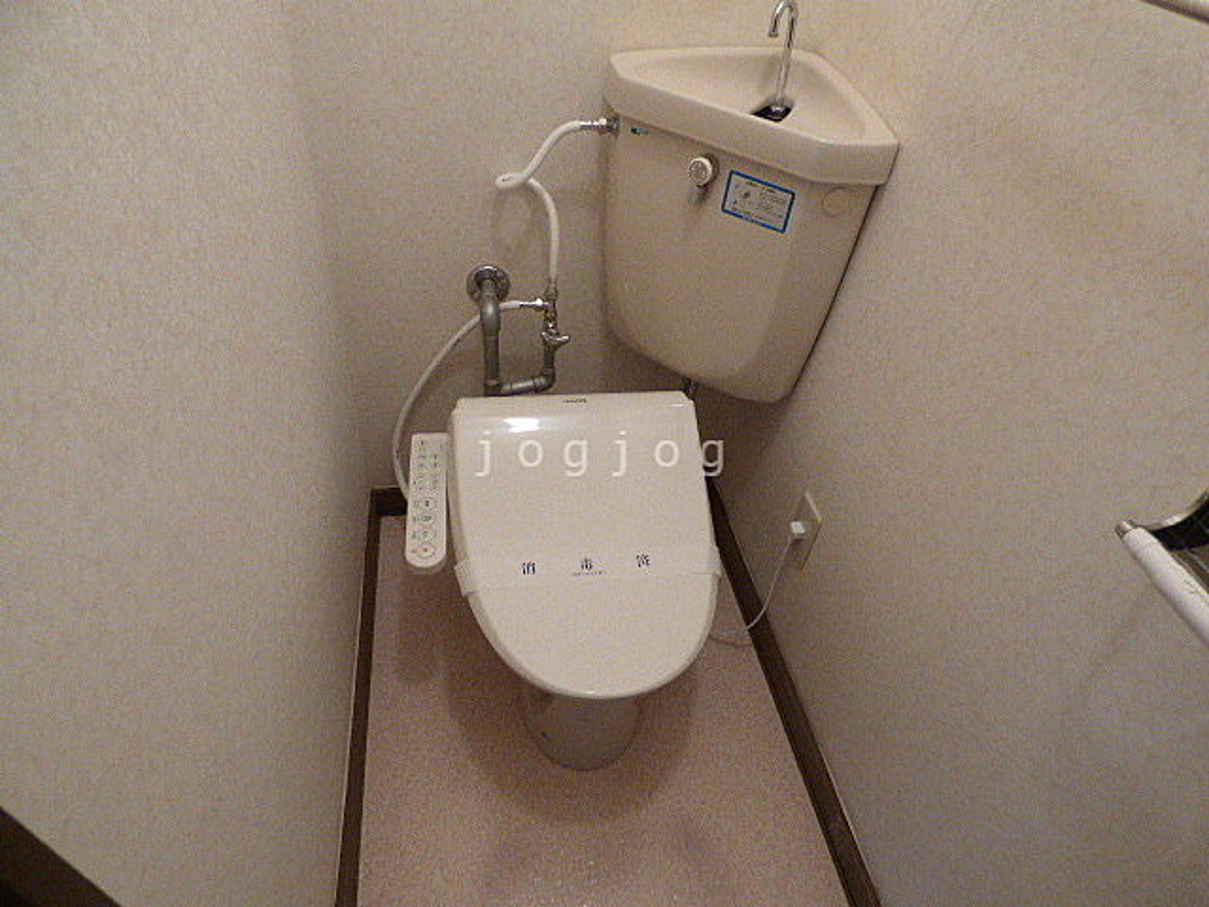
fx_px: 699
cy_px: 454
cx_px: 604
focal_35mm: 20
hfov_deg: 81.7
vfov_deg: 66.0
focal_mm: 3.58
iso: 400
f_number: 2.8
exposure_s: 1/40
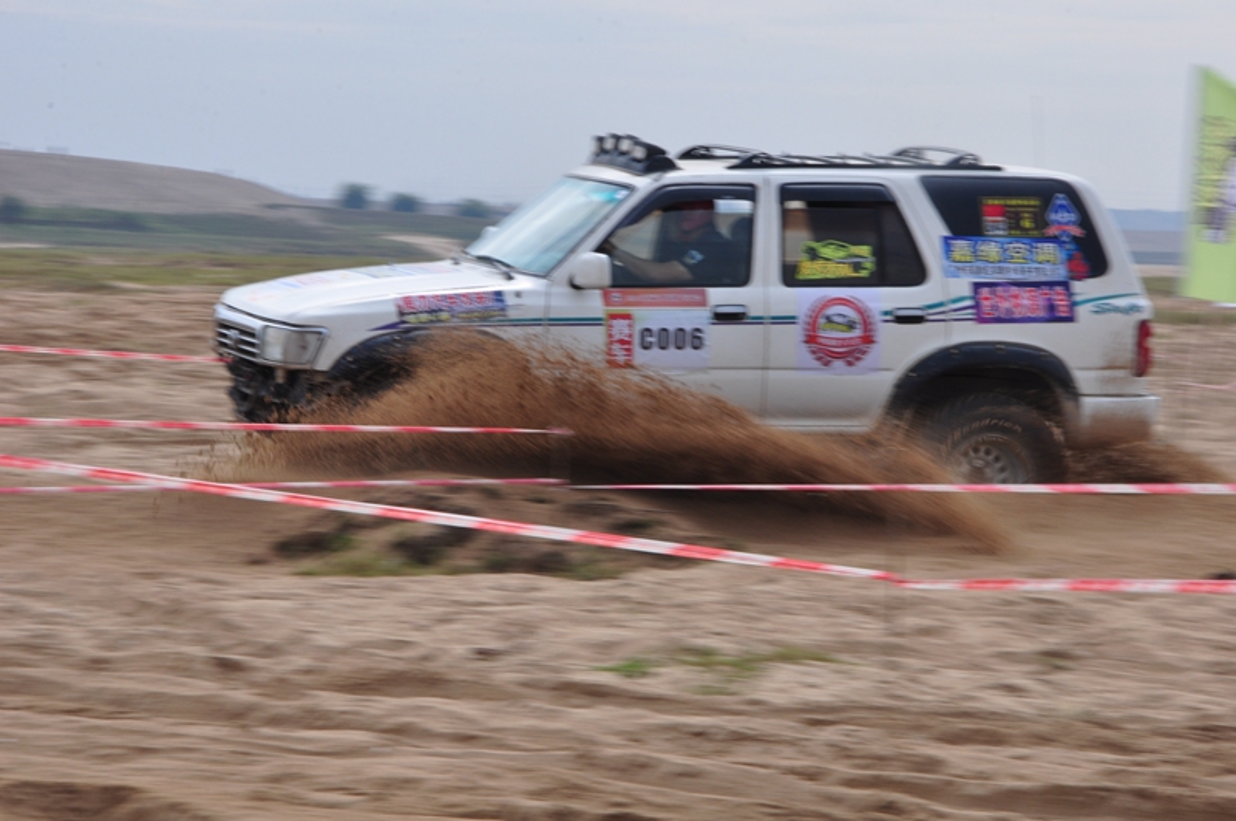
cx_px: 618
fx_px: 4371
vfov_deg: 10.7
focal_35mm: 128
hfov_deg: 16.1
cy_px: 410
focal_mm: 85
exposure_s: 1/80
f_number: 22
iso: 250
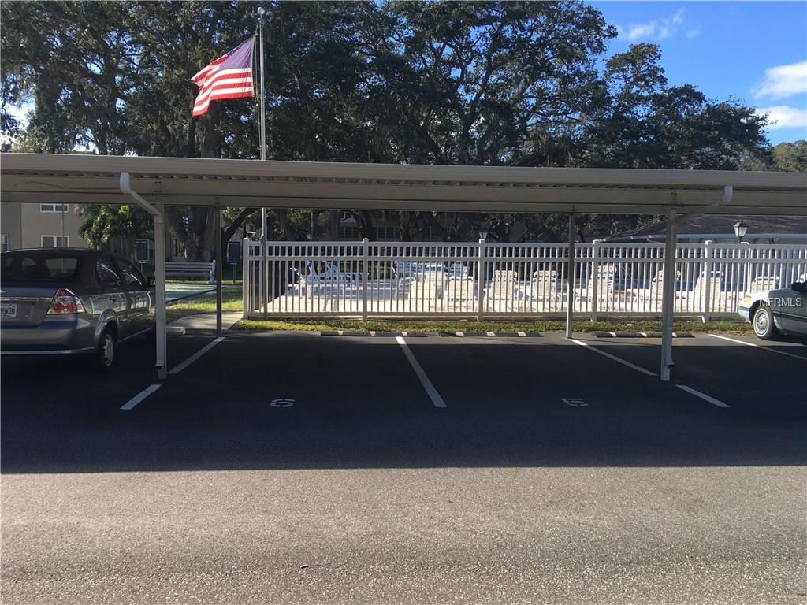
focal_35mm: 29
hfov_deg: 61.7
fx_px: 676
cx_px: 404
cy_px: 302
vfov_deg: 48.2
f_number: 2.2
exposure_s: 1/680
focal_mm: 4.15
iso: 25
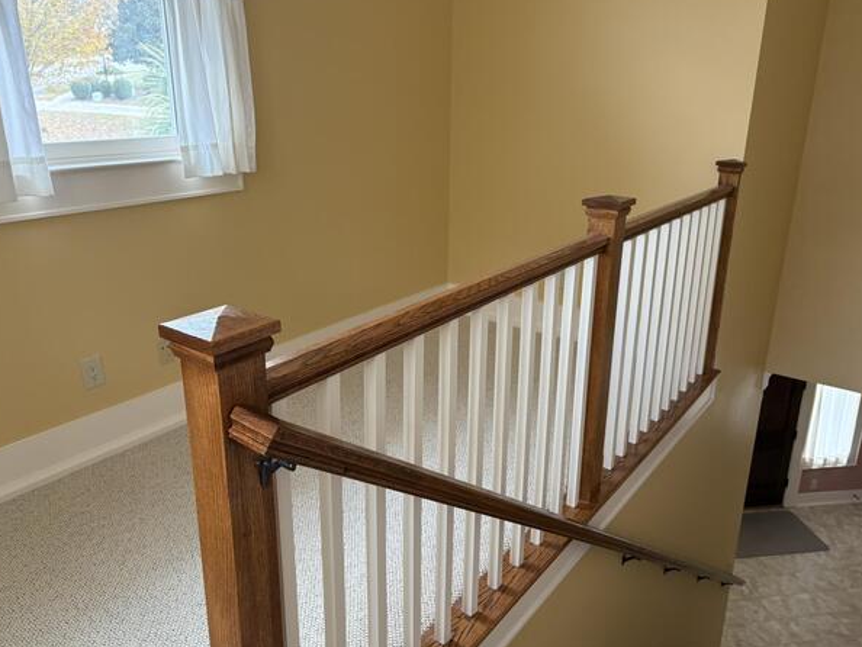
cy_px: 305
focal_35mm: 28
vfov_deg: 49.8
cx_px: 443
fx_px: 698
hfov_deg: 63.4
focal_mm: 5.96
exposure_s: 1/60
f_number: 1.6
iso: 125
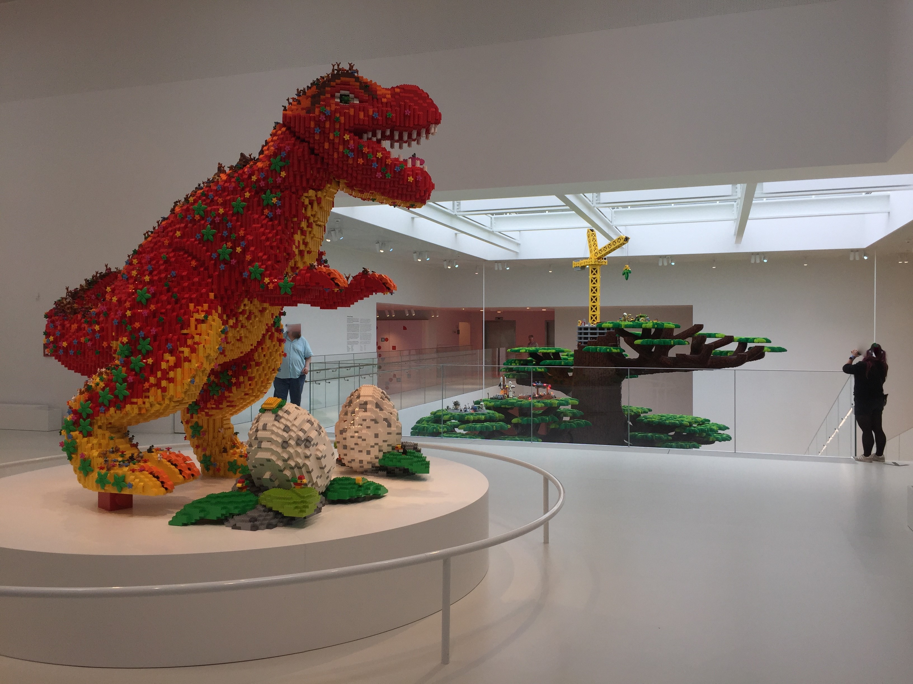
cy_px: 342
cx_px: 456
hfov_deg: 61.7
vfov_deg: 48.2
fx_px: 765
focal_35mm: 29
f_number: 2.2
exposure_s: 1/249
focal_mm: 4.15
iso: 32
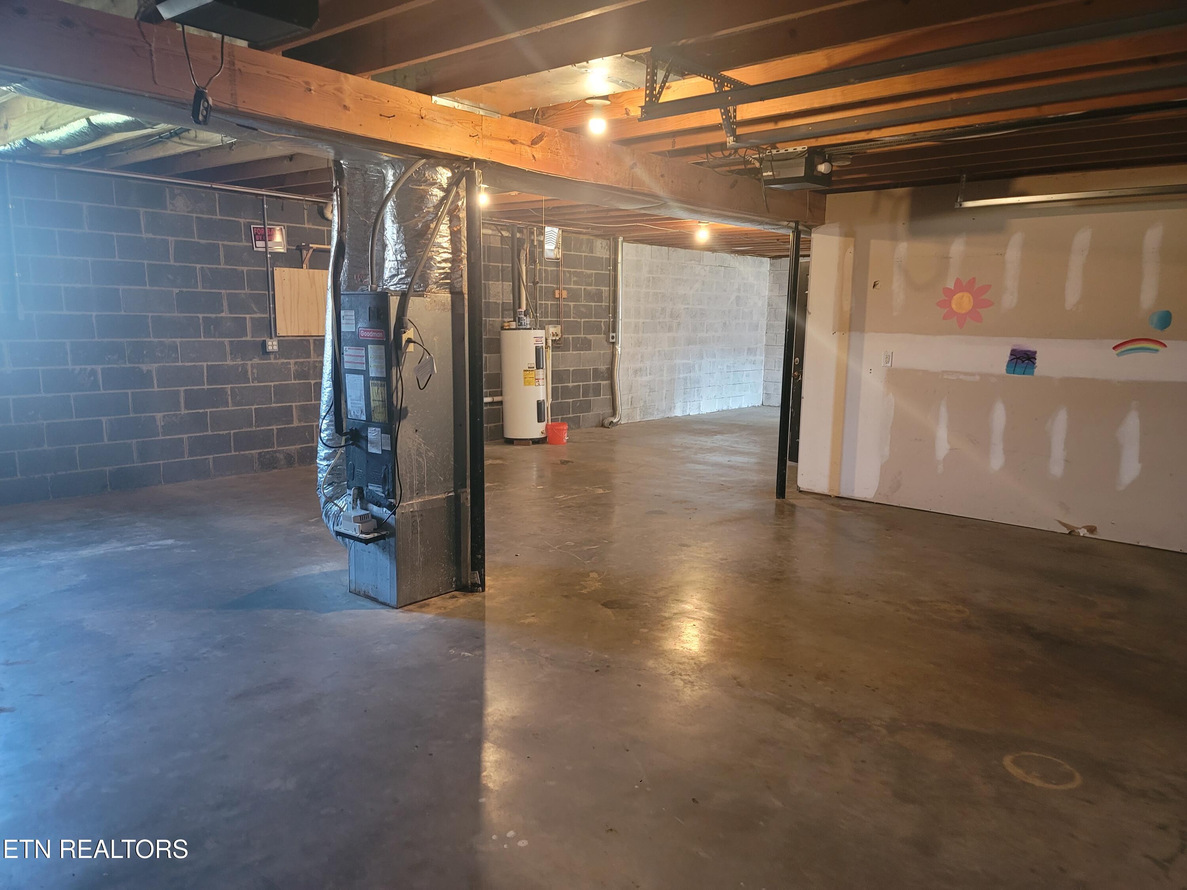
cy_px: 445
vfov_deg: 54.9
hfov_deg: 69.4
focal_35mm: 25
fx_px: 857
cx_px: 594
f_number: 1.8
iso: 400
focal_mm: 7
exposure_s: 1/40
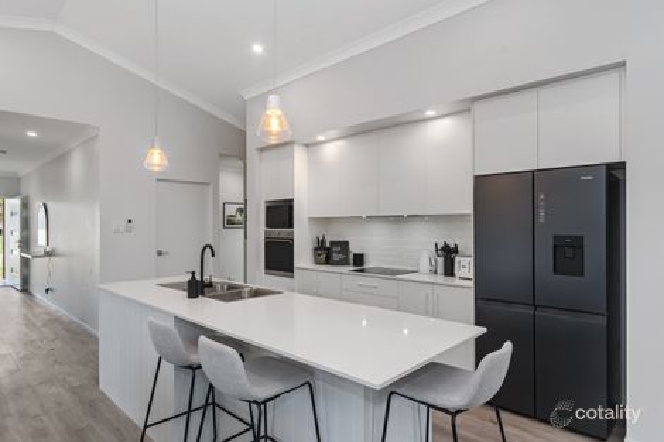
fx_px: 350
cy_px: 221
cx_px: 332
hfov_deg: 86.9
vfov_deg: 64.5
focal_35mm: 19
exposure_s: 1/20
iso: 400
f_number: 8
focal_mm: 13
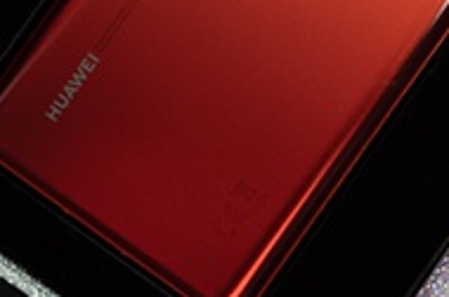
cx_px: 473
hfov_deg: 12.2
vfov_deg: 8.2
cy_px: 93
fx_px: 2067
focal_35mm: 166
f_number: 1.8
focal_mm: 35
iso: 100
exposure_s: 1/100
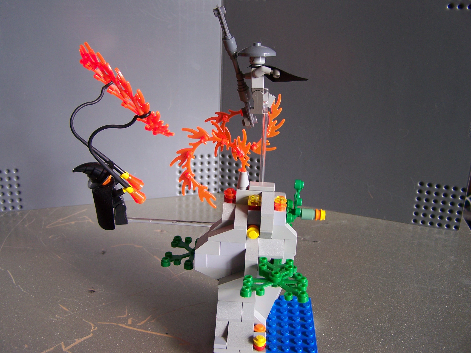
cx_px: 236
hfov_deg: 49.0
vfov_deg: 37.7
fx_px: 517
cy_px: 176
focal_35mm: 38
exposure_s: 1/60
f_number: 2.8
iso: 80
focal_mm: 6.3
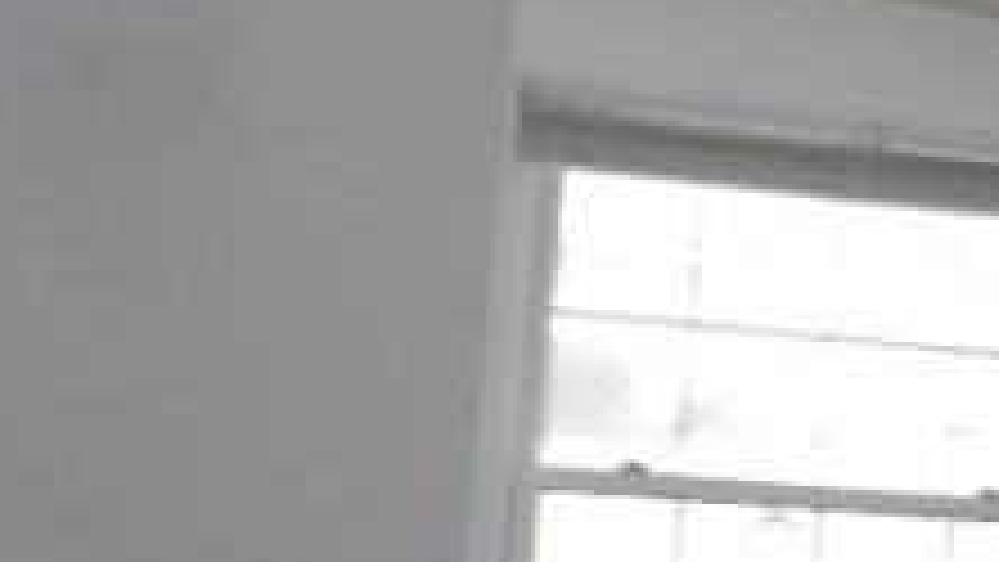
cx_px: 1206
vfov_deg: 13.2
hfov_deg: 21.7
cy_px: 450
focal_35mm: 91
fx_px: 2411
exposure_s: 1/30
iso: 160
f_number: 3.4
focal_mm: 5.1
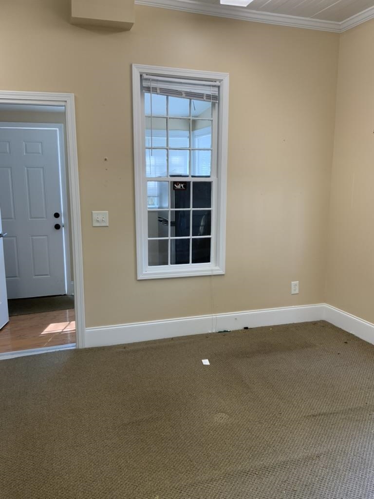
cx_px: 187
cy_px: 250
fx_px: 418
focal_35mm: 29
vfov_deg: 61.7
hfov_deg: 48.2
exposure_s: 1/60
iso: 32
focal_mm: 3
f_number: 1.8
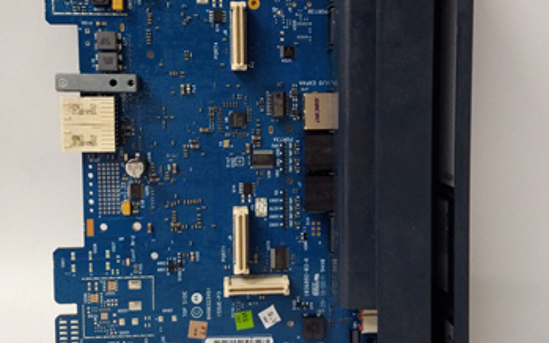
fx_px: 613
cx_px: 283
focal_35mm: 41
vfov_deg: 31.2
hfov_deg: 48.2
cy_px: 147
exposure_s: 1/33
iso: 674
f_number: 2
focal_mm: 3.79
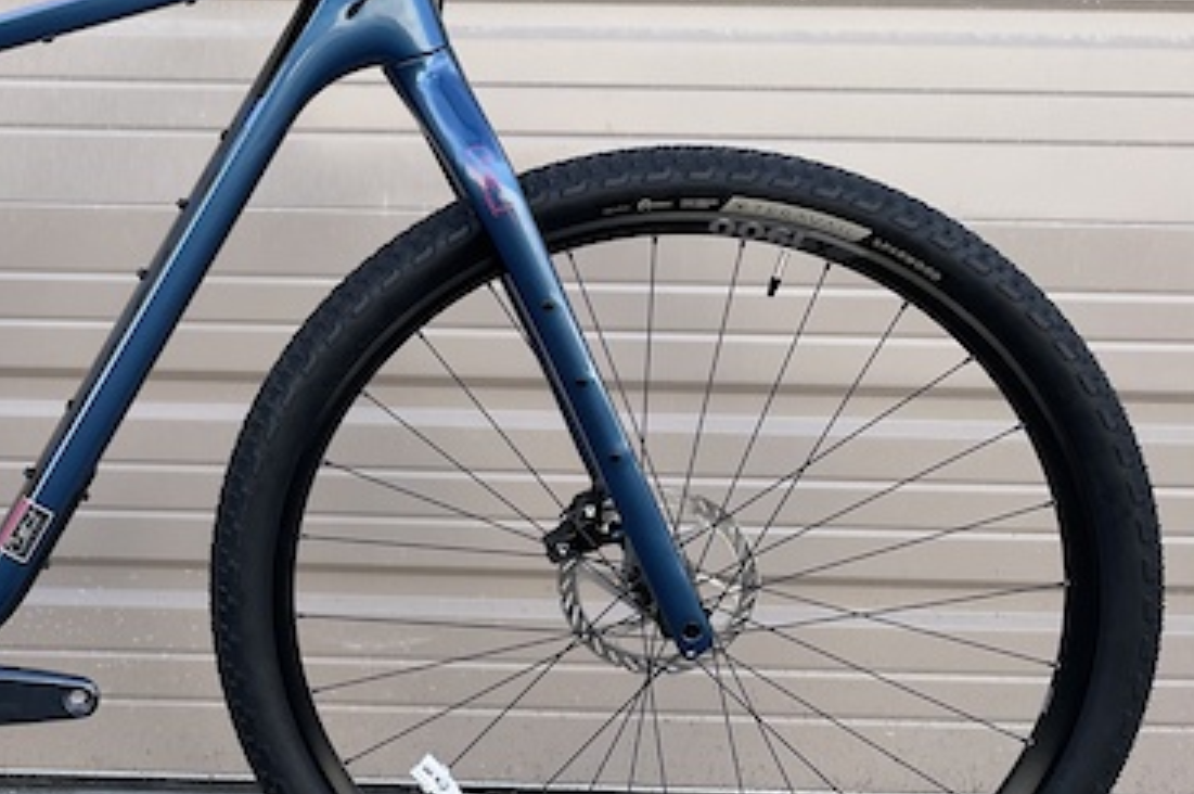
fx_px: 1955
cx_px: -3
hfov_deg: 31.4
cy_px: 260
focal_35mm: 59
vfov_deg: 22.8
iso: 32
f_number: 1.6
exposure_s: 1/658
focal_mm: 4.2
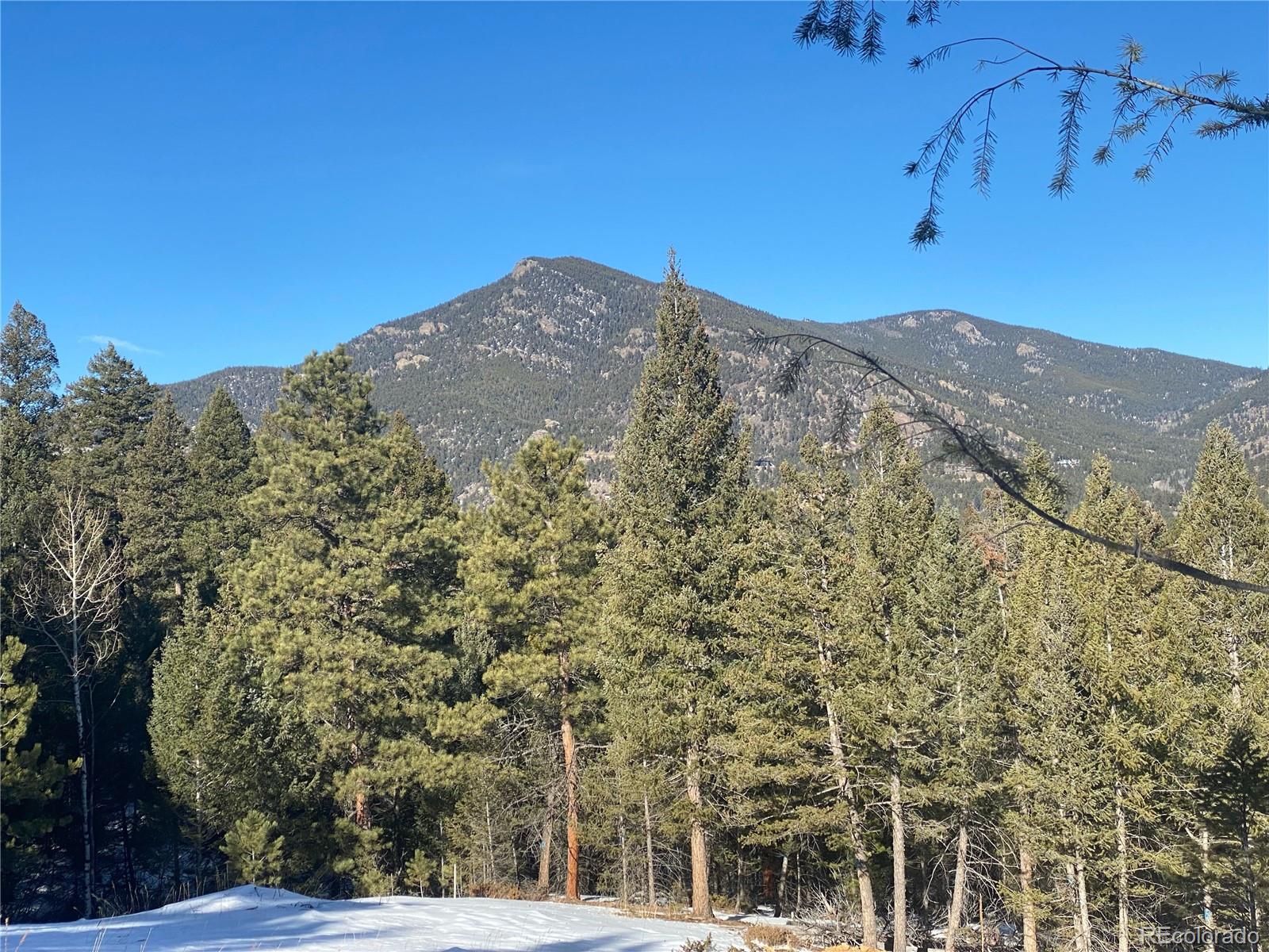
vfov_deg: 28.0
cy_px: 476
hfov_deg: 36.8
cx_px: 634
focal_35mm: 52
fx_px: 1906
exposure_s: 1/1332
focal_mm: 6
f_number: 2
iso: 20
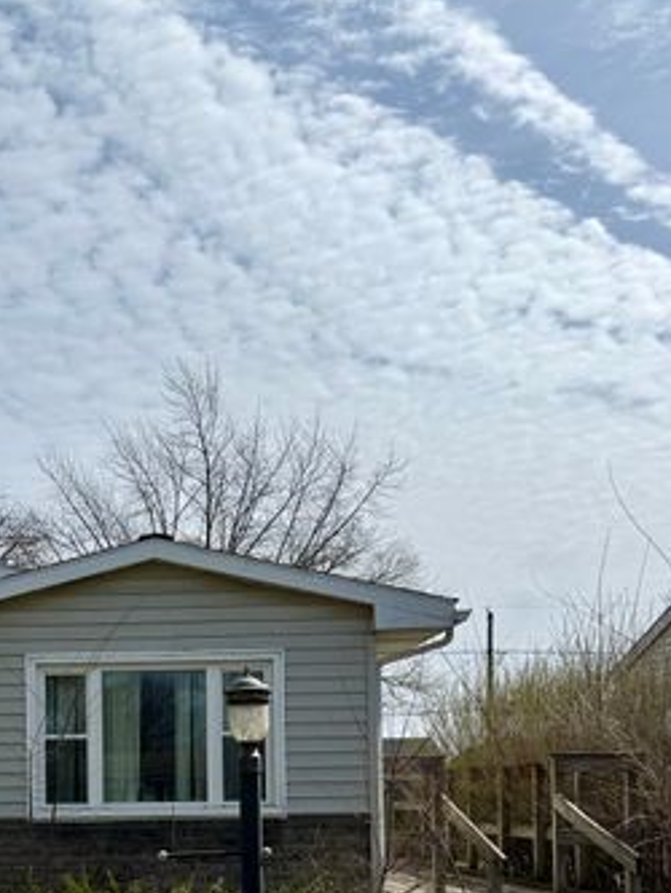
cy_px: 774
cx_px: 59
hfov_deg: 29.0
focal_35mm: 48
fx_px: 1240
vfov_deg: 37.5
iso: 80
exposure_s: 1/10309
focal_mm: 6.76
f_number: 1.78
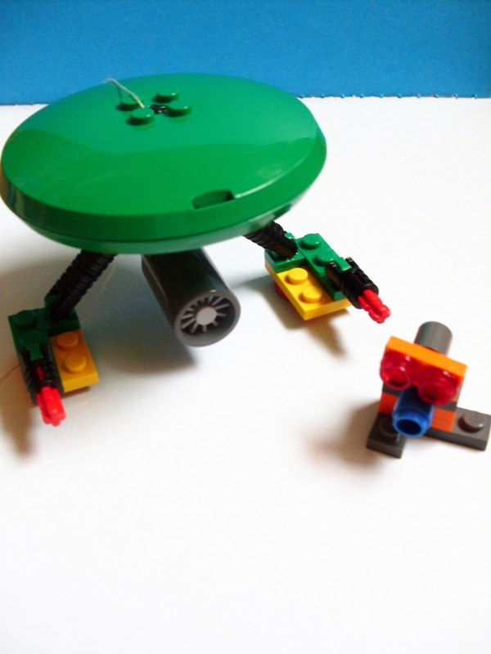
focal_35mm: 38
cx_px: 246
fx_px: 719
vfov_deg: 49.0
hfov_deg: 37.7
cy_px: 327
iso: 100
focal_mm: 6.3
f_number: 2.8
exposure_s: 1/45
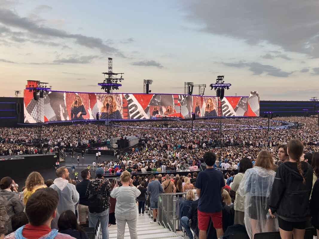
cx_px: 160
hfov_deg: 63.4
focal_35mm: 28
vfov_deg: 49.7
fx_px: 258
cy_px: 120
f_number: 1.8
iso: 25
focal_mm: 3.99
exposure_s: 1/160
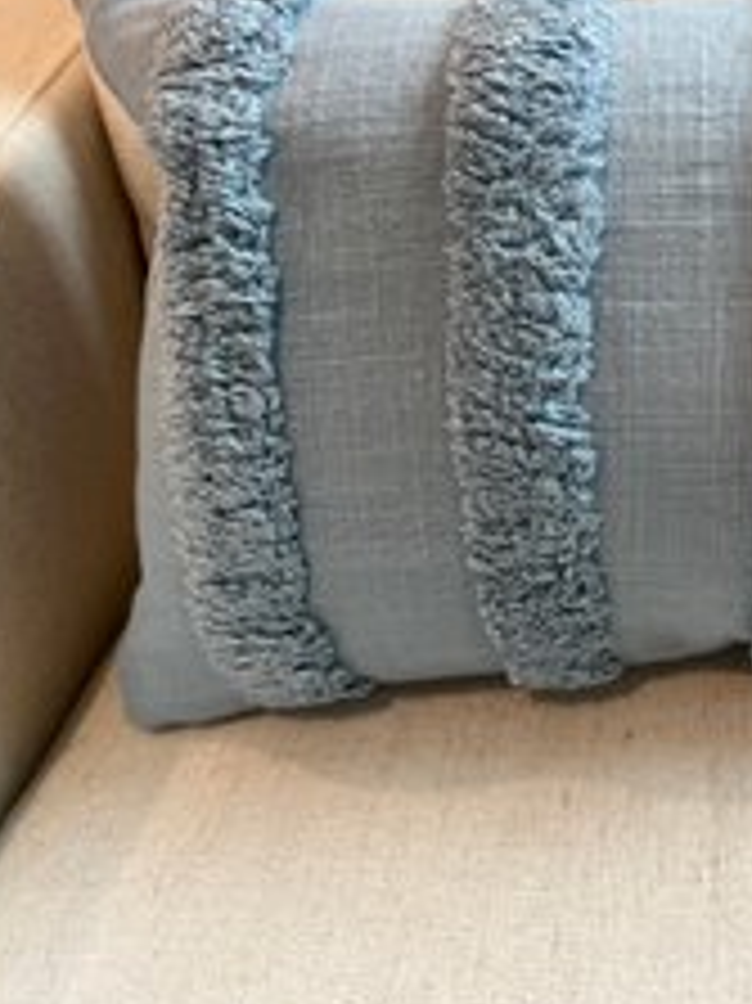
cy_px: 452
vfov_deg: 46.8
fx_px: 1160
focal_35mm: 40
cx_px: 709
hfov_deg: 33.6
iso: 100
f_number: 1.5
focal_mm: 5.7
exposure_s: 1/120
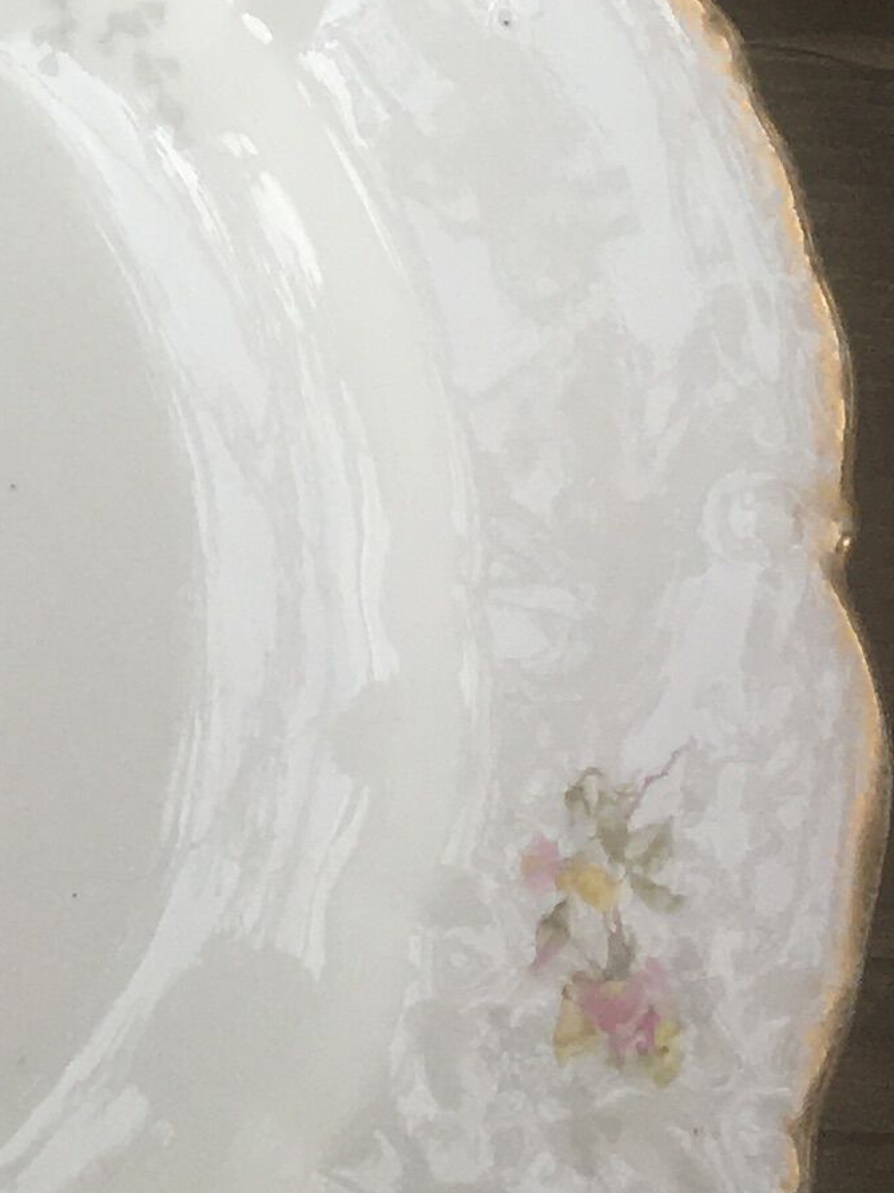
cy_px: -974
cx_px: -175
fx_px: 4514
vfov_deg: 13.5
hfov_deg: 11.1
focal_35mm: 131
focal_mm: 4.15
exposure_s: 1/549
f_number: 2.2
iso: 25
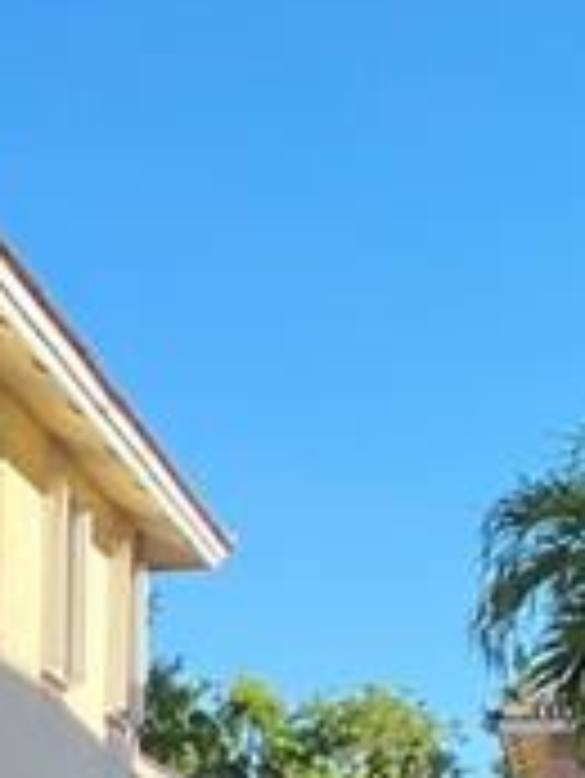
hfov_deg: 7.5
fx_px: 4051
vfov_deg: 10.4
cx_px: -968
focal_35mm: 180
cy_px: 1385
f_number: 1.8
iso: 32
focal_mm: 4.25
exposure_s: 1/833
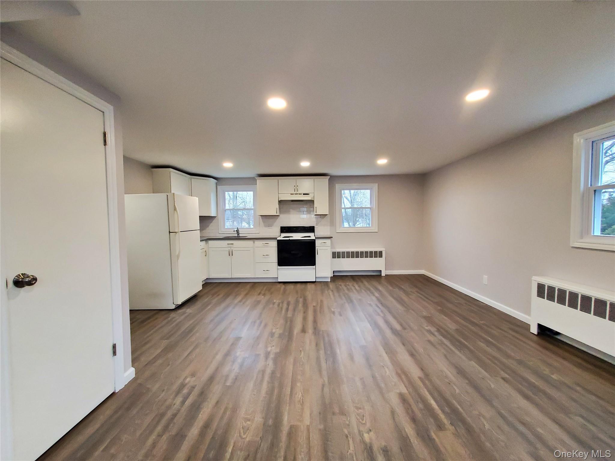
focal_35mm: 13
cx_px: 308
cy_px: 230
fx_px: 231
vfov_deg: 89.9
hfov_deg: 106.2
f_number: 2.2
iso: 400
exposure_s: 1/60
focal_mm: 1.8
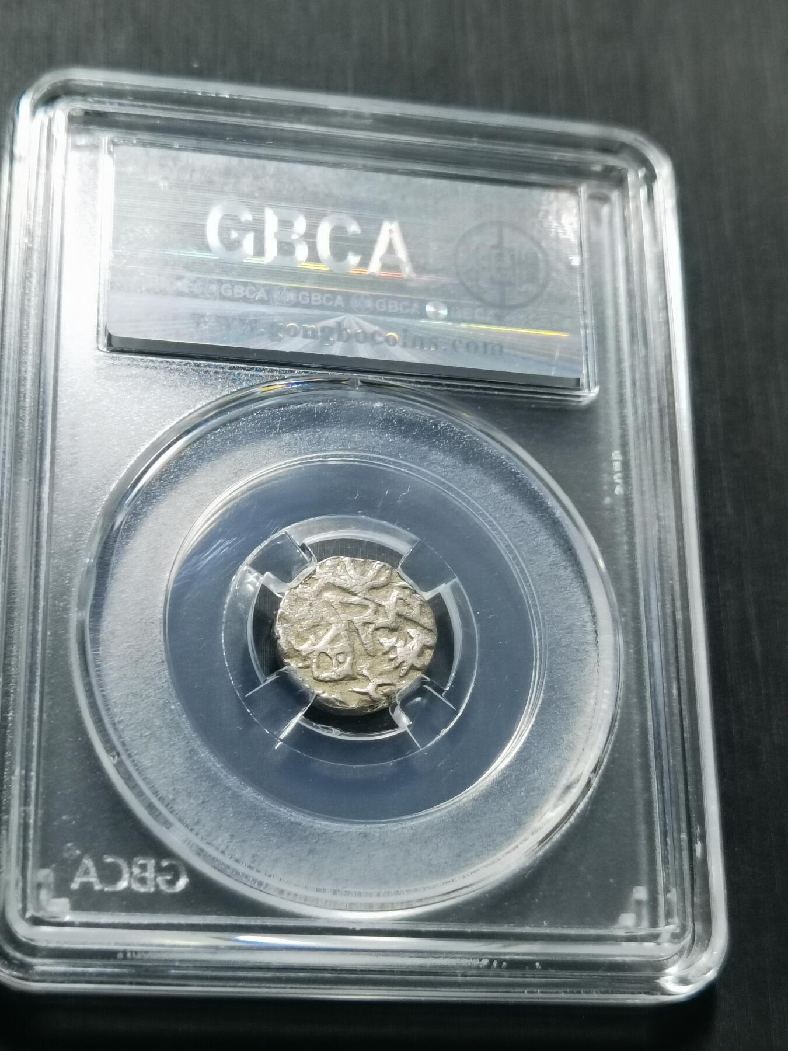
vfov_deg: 34.9
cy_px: 526
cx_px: 394
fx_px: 1669
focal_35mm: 55
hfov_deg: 26.6
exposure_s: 1/100
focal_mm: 6.67
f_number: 1.9
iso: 125
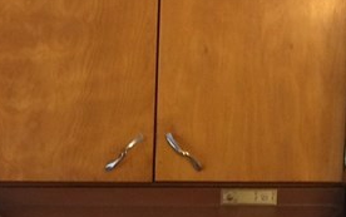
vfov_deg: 11.1
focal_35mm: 114
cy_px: 324
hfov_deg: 17.7
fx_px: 1076
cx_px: -18
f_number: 2.2
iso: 125
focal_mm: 4.15
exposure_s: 1/30
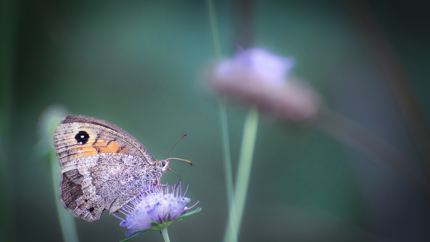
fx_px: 3774
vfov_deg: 3.7
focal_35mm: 331
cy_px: 134
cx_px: 215
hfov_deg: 6.5
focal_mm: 210
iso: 500
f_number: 5.3
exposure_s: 1/400
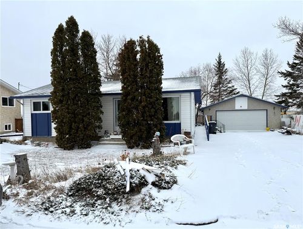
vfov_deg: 57.1
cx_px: 152
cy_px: 114
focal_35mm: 24
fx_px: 211
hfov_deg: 71.4
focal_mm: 6.76
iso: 80
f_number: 1.78
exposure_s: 1/4975
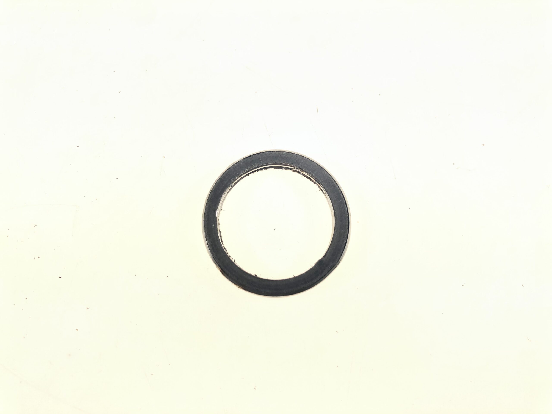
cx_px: 276
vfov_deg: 49.7
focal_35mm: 28
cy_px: 207
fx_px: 446
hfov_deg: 63.4
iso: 20
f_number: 1.8
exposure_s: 1/168
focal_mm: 4
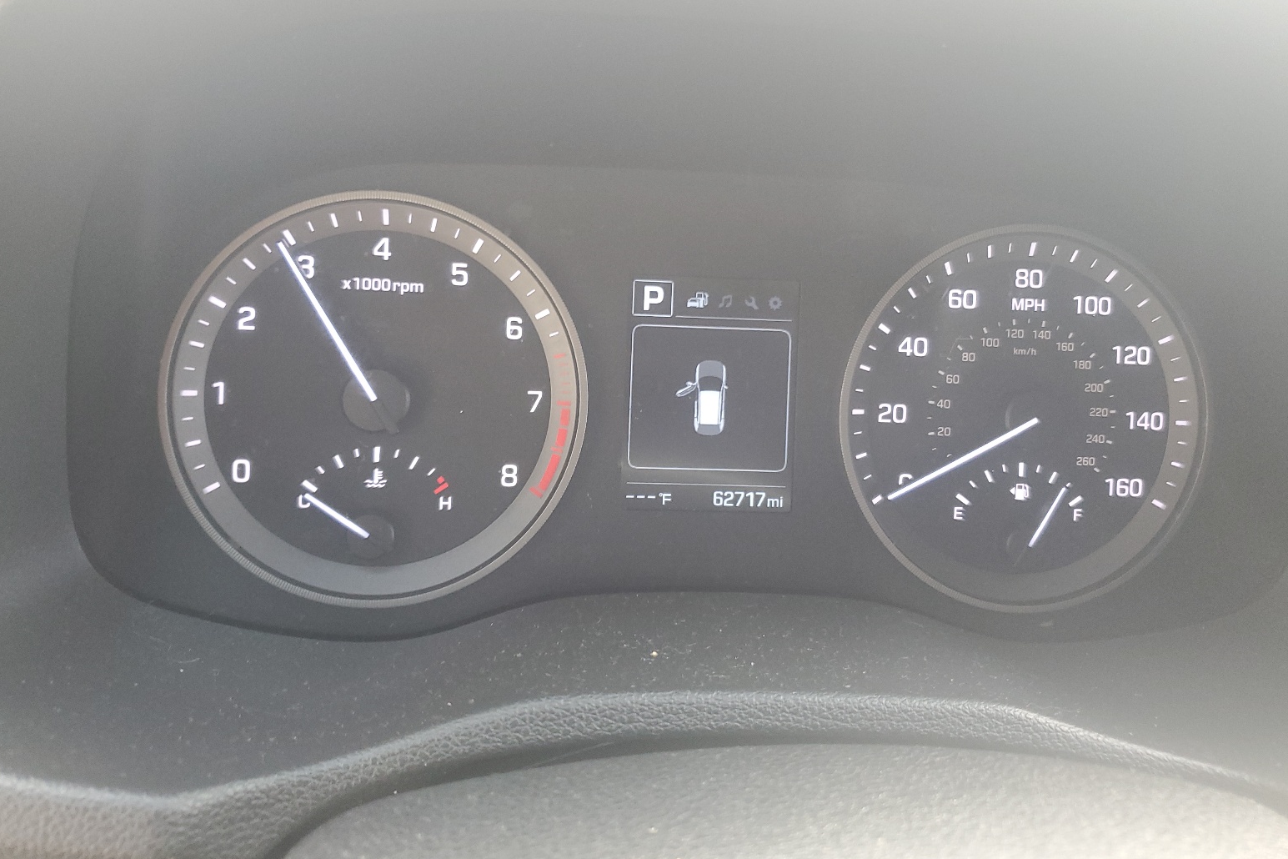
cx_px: 644
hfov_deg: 65.5
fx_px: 1002
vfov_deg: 46.3
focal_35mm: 28
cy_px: 386
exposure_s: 1/60.2
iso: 128
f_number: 1.5
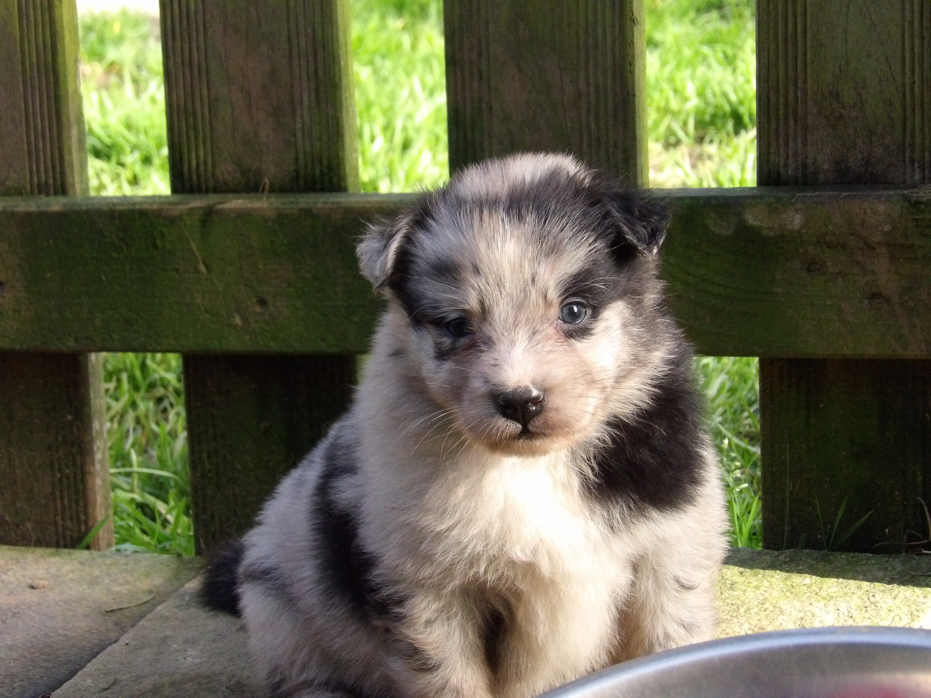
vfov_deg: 12.2
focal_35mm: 121
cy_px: 349
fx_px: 3254
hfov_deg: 16.3
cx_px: 466
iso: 800
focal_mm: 21.7
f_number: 4.2
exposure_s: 1/600
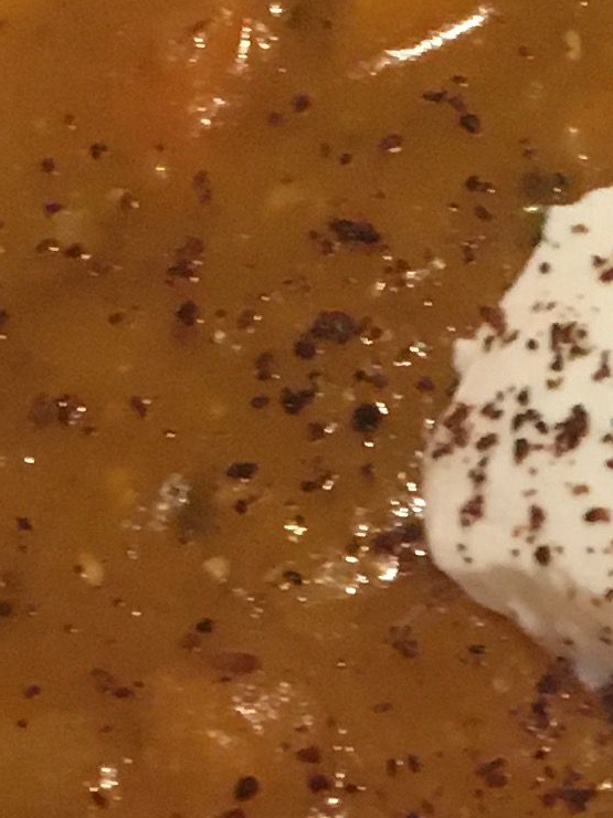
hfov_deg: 9.2
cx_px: 900
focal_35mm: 158
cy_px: 1304
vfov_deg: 11.8
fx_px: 3731
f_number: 2.2
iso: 200
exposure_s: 1/17
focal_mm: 4.15
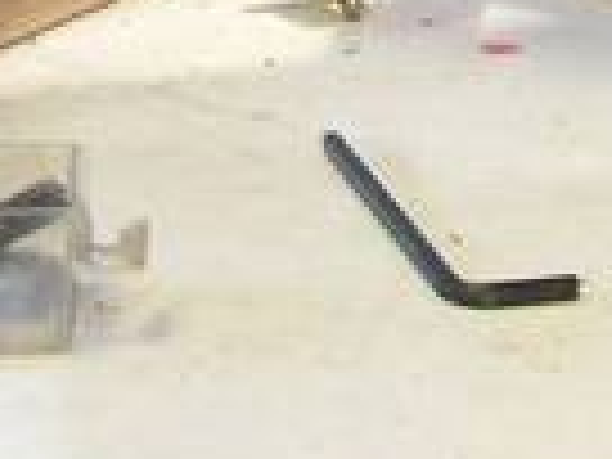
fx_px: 3006
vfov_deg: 8.2
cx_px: 540
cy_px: -562
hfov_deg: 11.6
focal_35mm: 170
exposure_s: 1/64
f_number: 2.7
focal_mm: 6
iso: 140
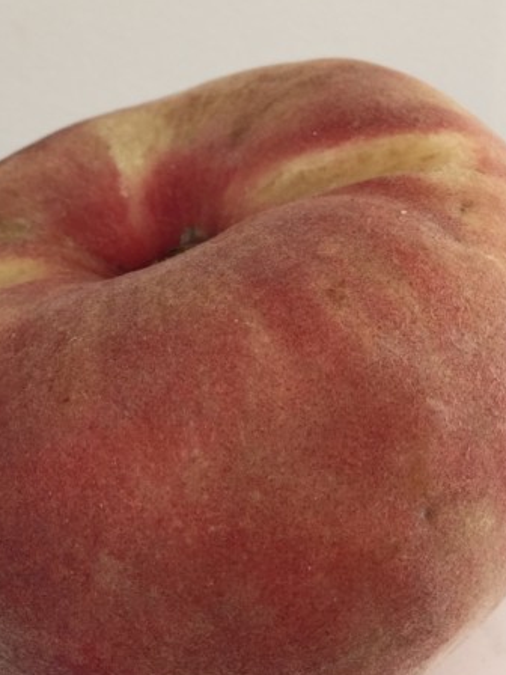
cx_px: 203
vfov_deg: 27.7
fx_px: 1345
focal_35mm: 69
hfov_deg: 21.3
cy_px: 147
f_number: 2.2
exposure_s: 1/130
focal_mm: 4.15
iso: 32
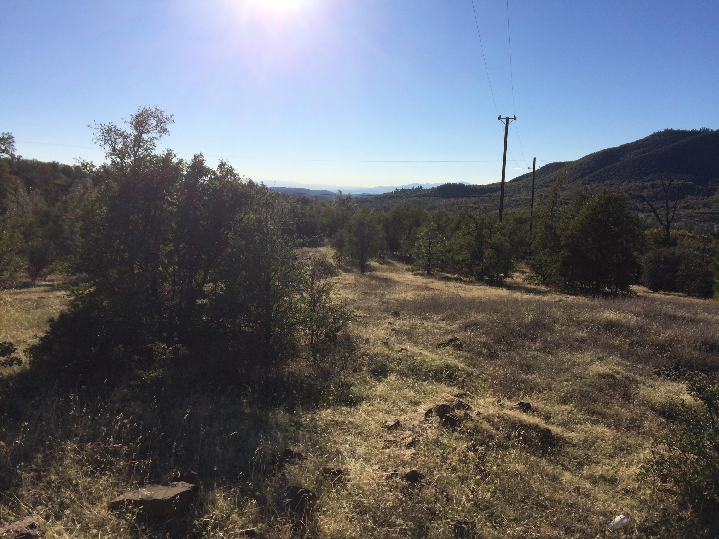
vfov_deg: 48.2
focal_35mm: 29
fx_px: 602
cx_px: 360
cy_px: 270
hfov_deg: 61.7
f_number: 2.2
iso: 32
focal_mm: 4.15
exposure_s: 1/4115
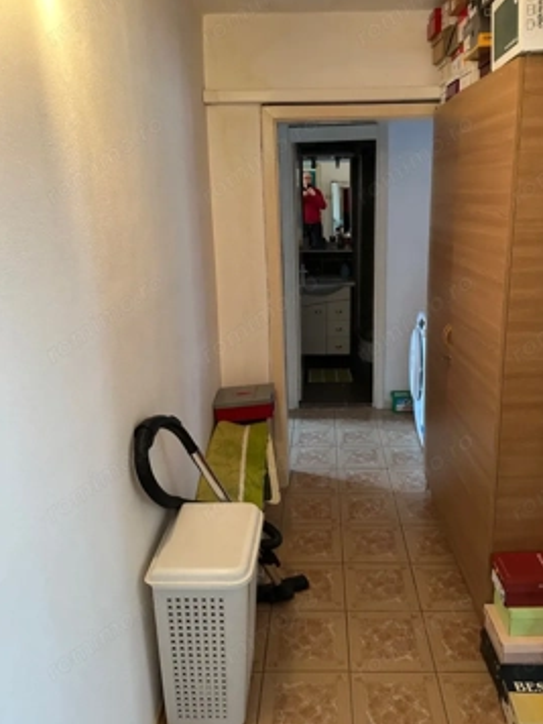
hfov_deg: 51.2
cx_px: 303
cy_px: 342
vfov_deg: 65.3
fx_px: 565
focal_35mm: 27
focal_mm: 6.86
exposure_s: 1/50
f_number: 1.78
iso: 640
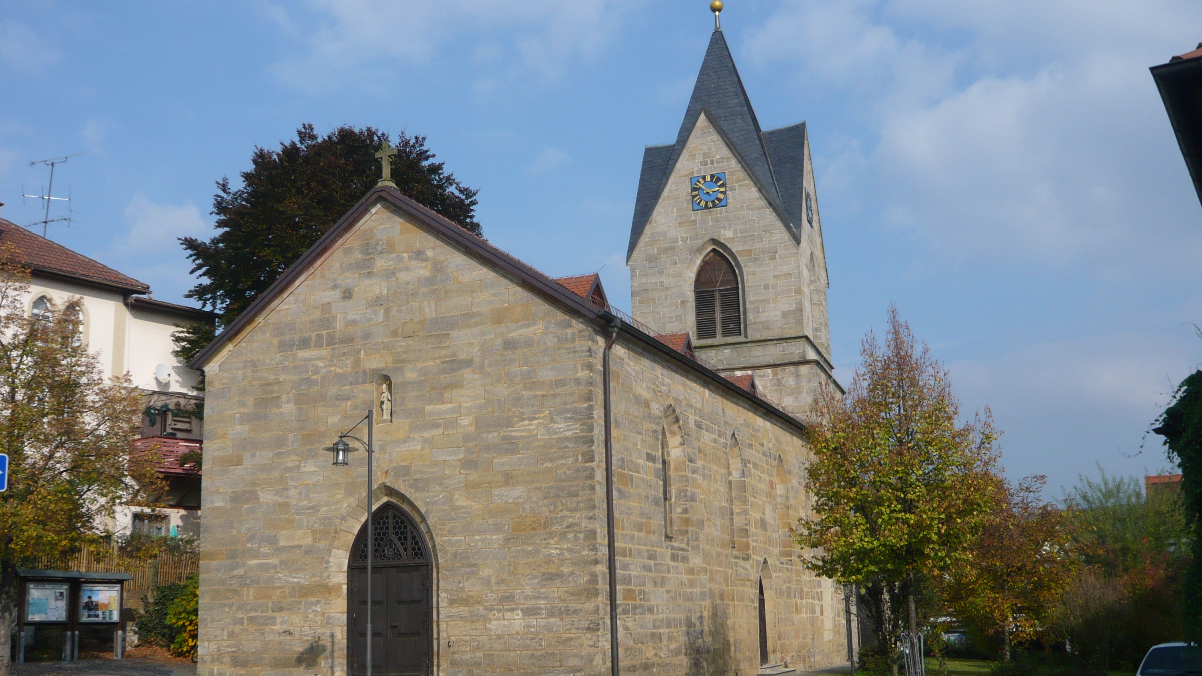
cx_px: 604
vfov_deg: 31.2
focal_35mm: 38
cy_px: 365
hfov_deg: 52.8
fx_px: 1211
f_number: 9
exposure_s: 1/200
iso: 100
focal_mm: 5.5
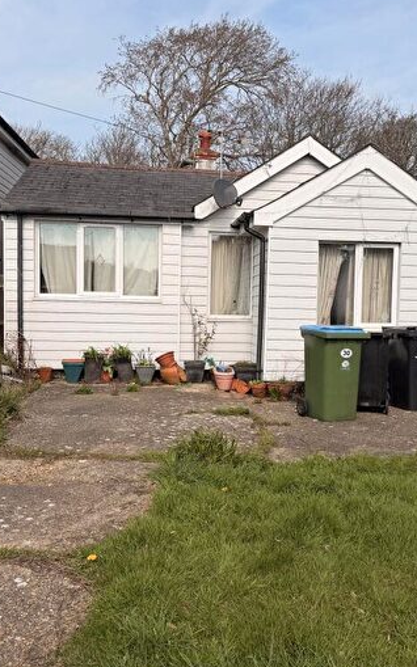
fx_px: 637
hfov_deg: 36.1
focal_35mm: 35
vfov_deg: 55.3
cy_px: 337
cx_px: 250
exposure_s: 1/5319
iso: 80
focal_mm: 6.76
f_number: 1.78
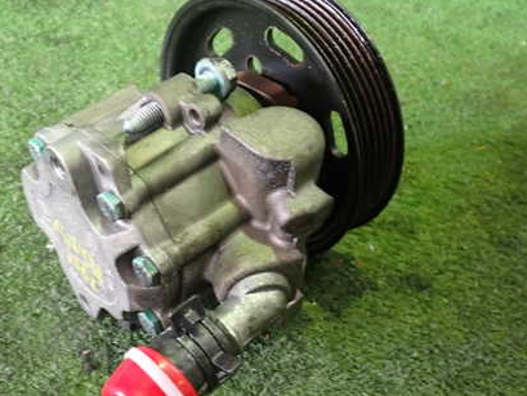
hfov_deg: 42.4
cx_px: 178
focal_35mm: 44
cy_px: 205
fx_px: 670
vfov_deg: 32.9
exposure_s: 1/30
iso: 500
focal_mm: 5.4
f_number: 2.3
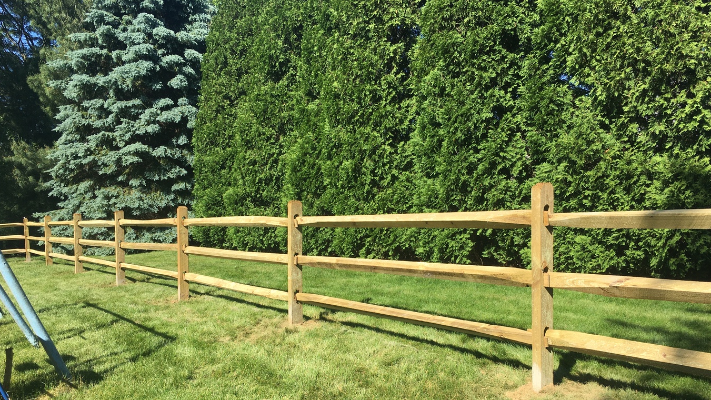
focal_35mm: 32
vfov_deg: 36.5
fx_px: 603
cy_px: 243
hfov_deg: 61.0
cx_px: 353
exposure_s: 1/810
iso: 25
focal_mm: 4.15
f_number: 2.2
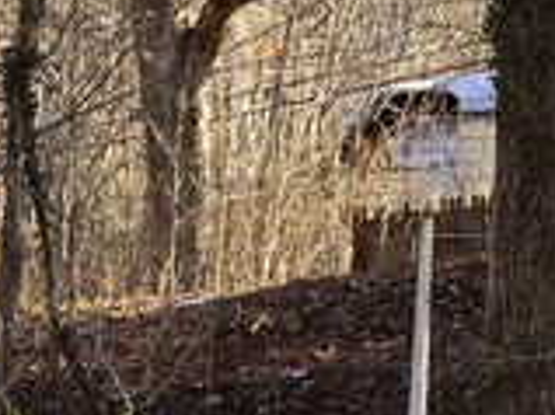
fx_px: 2788
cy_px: 1179
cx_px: -635
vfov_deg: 7.6
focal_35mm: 174
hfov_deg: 10.3
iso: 20
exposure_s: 1/180
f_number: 1.7
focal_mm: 6.3
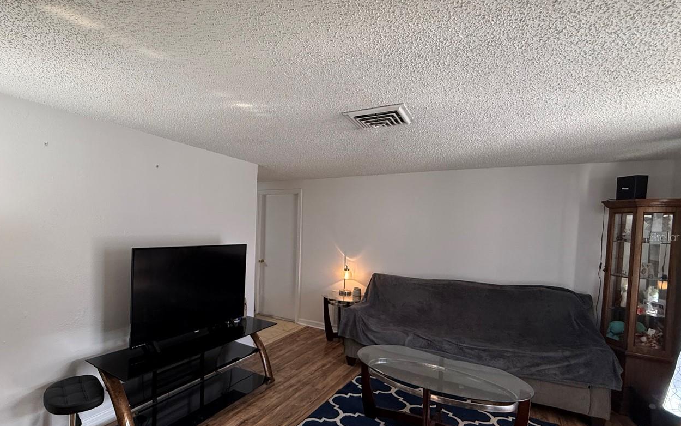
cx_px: 266
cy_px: 237
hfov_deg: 86.7
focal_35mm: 19
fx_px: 353
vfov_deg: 62.0
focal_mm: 2.22
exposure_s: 1/120
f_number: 2.2
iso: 250
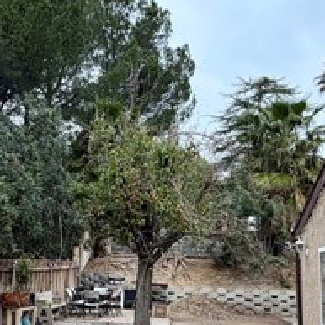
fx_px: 436
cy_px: 205
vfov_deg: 40.6
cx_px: 126
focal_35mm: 41
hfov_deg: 40.7
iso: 64
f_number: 2.2
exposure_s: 1/468
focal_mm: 2.22
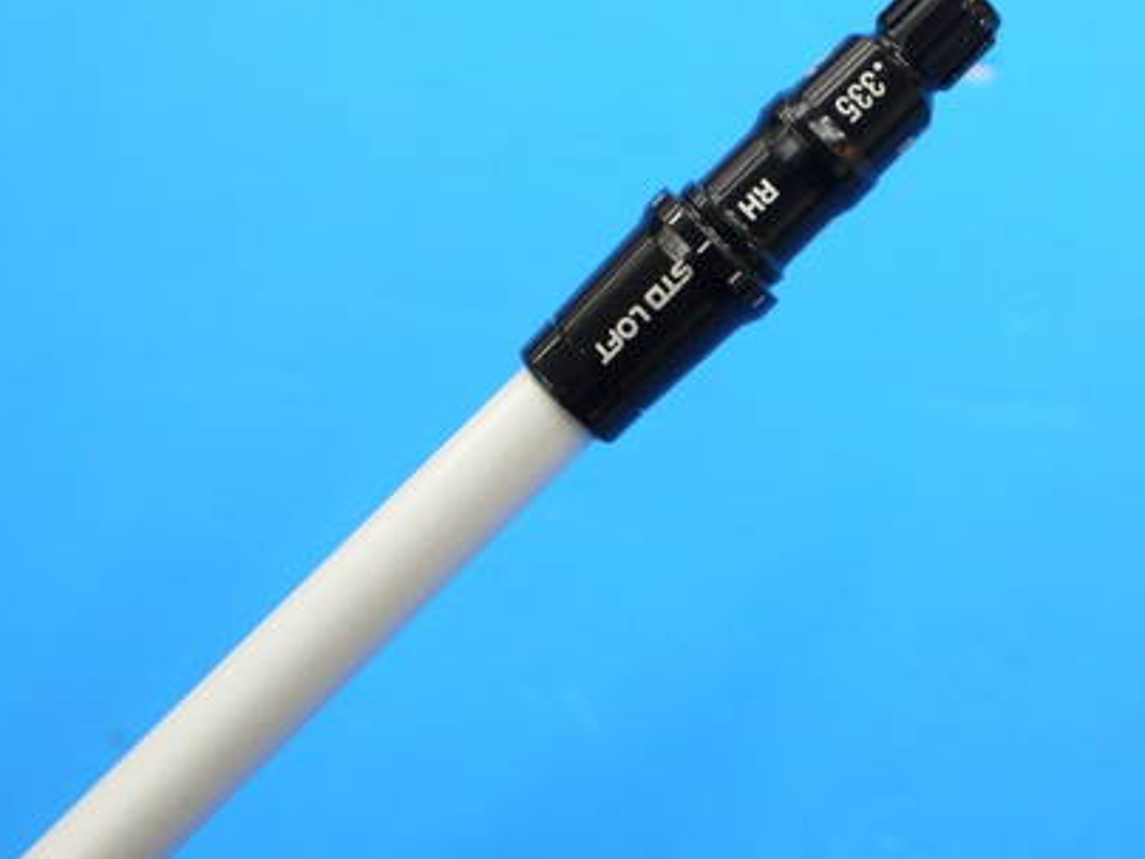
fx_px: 2514
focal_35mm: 76
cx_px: 734
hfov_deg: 25.6
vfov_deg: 19.2
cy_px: 201
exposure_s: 1/125
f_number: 4.5
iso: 640
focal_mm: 24
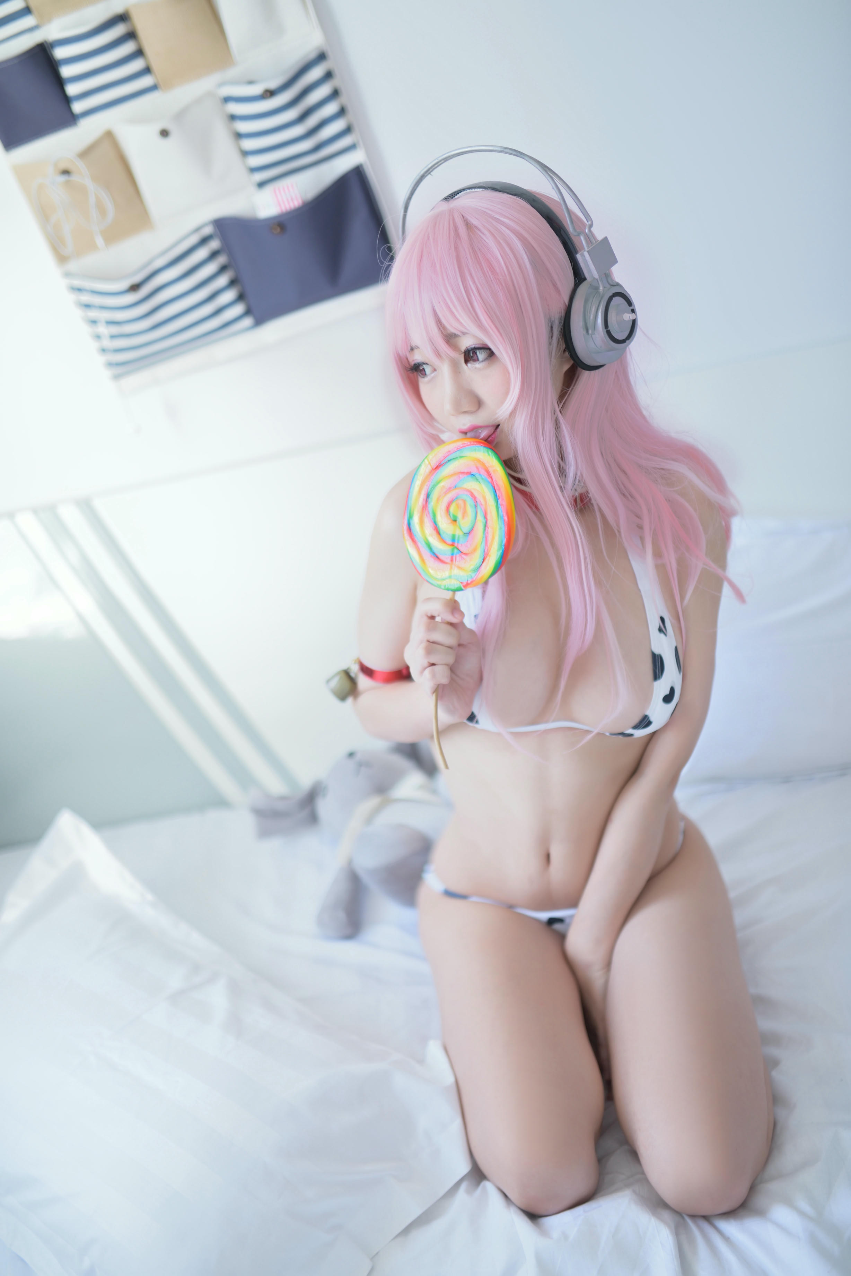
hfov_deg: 37.9
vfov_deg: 54.4
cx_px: 426
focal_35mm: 35
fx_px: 1240
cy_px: 638
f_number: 1.4
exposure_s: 1/200
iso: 200
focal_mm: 35
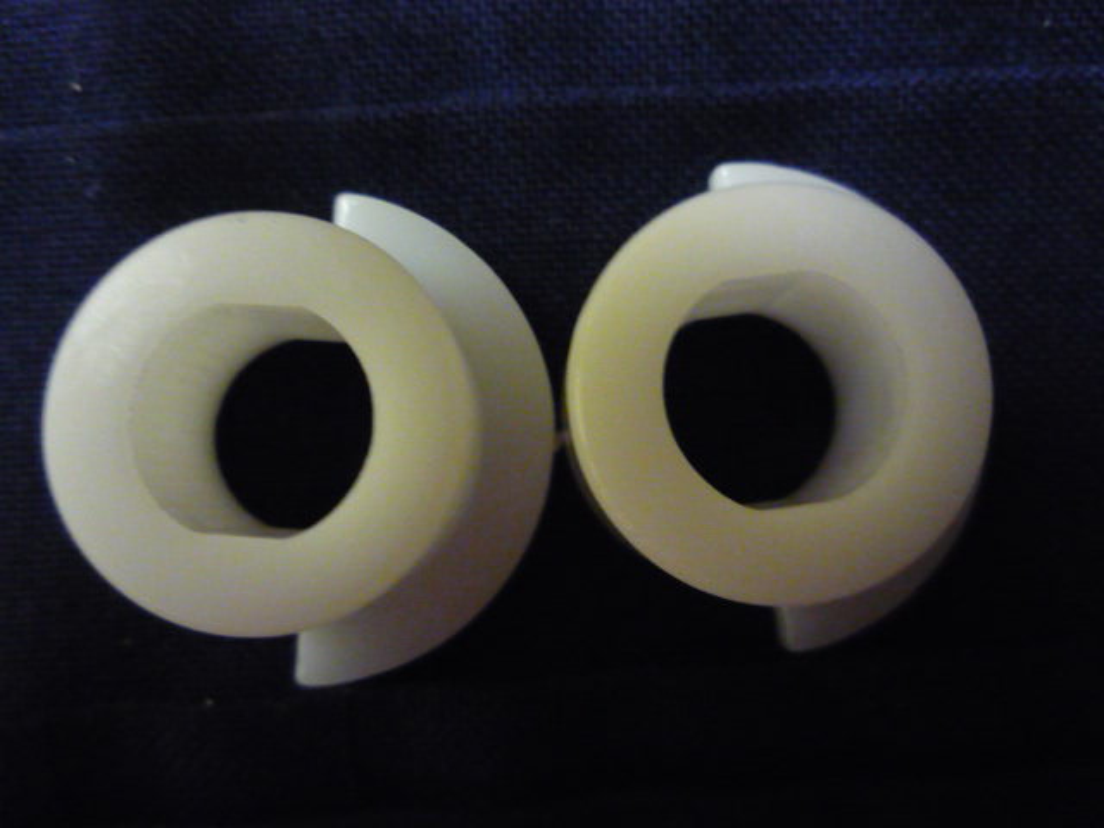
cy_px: 414
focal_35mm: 30
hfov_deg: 60.0
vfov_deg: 46.8
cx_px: 552
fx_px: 957
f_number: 3.3
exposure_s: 1/13
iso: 800
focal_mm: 5.2
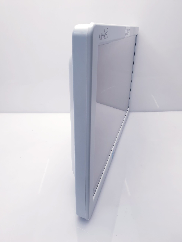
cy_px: 121
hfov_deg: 53.1
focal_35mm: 26
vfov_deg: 67.3
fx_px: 182
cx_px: 91
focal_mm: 4.3
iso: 64
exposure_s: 1/50
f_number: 2.4
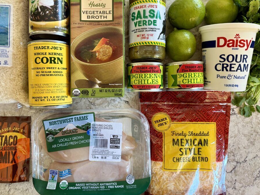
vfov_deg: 51.3
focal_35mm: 27
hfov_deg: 65.1
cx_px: 116
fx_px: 203
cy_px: 86
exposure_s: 1/60
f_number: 1.78
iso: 200
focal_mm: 6.76
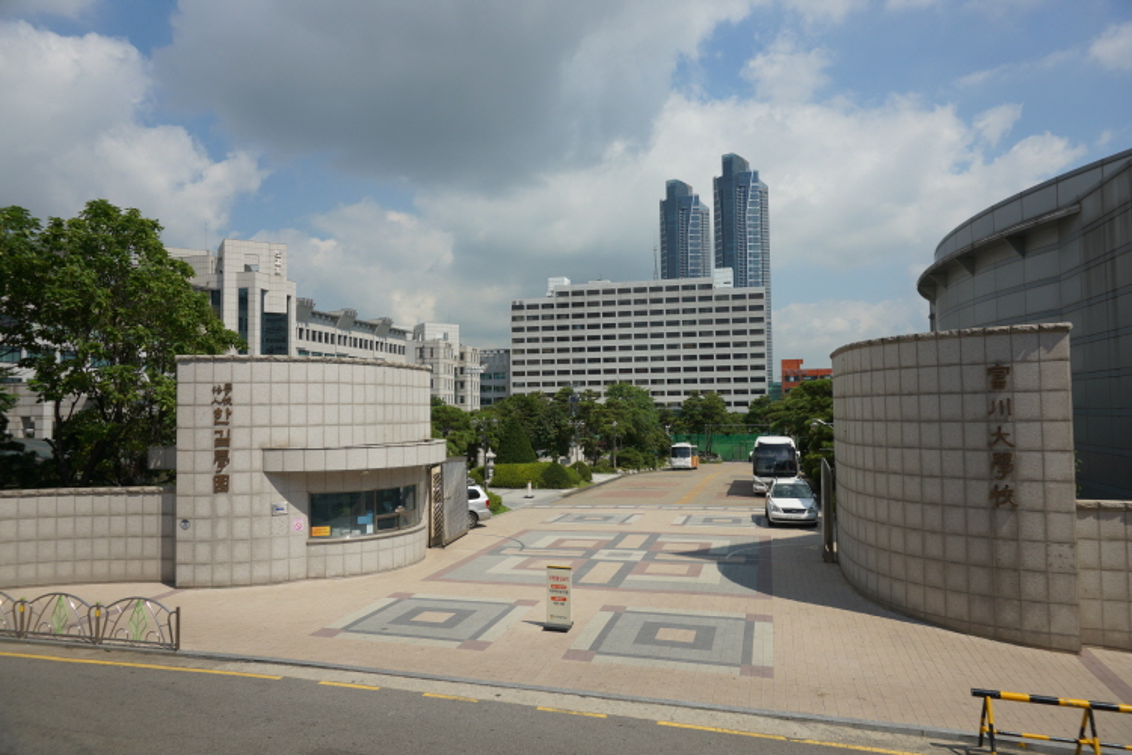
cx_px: 566
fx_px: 755
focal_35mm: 24
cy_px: 378
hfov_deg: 73.7
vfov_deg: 53.1
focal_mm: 24
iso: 200
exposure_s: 1/1250
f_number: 5
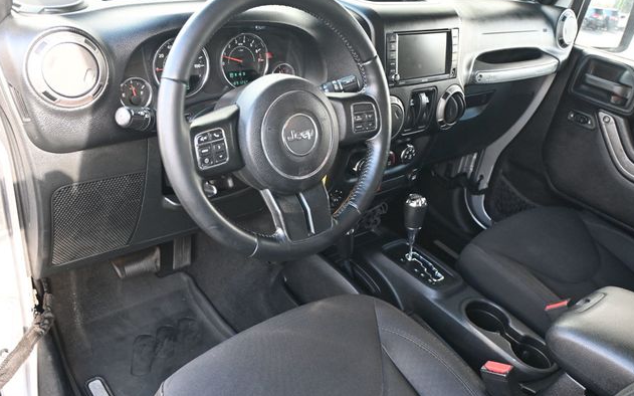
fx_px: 549
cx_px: 318
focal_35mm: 32
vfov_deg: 39.6
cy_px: 186
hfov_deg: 60.0
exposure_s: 1/125
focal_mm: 20.5
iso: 1100
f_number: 3.8
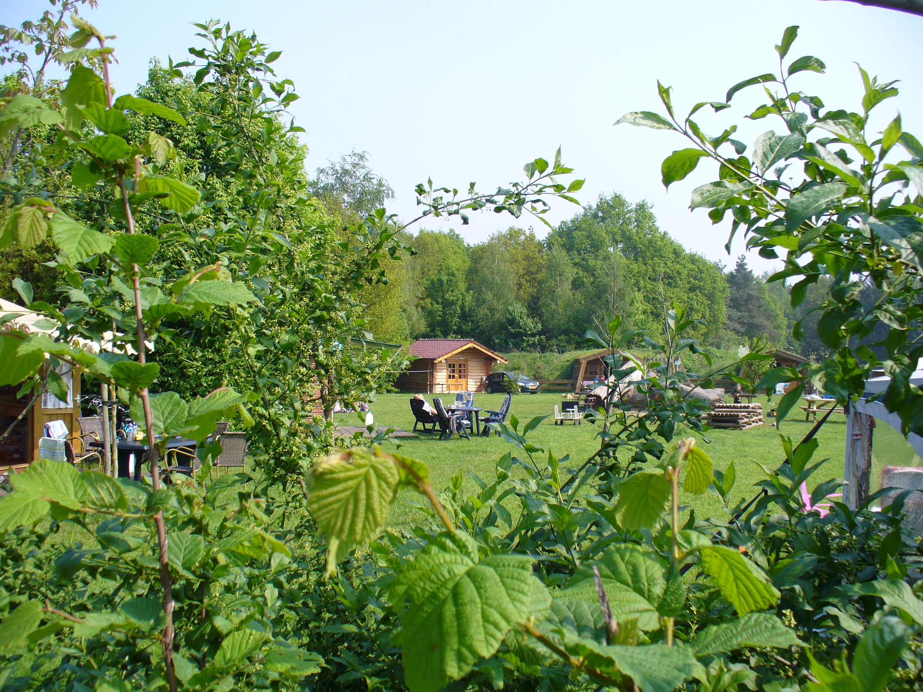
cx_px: 462
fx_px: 987
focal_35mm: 37
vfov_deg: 38.7
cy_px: 346
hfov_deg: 50.1
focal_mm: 6.1
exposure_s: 1/160
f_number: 5.6
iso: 80
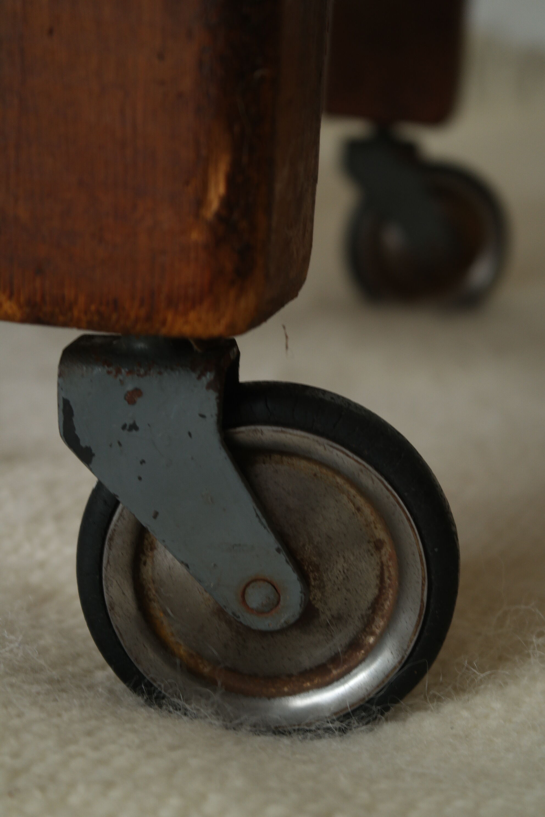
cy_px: 408
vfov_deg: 26.3
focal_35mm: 77
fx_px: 1748
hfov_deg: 17.7
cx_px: 272
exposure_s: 1/30
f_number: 5.6
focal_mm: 50
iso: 400
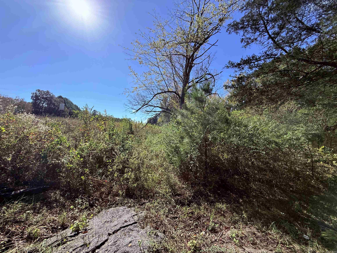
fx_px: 136
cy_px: 126
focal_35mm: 14
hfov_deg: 102.1
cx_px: 168
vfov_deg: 85.7
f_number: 2.2
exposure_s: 1/1656
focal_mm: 2.22
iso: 64
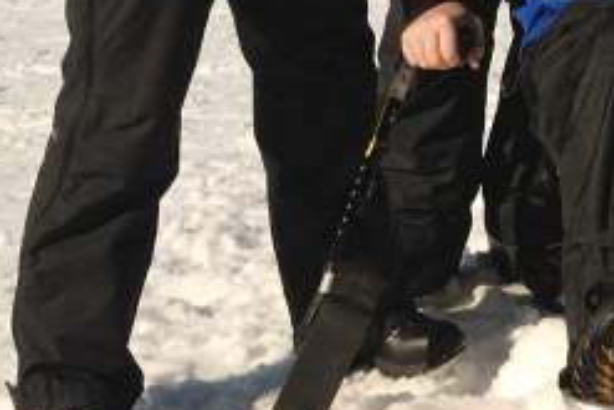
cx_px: 820
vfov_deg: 8.1
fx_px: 2765
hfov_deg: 12.3
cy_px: -414
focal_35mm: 162
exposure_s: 1/1250
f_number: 8
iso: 250
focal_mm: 26
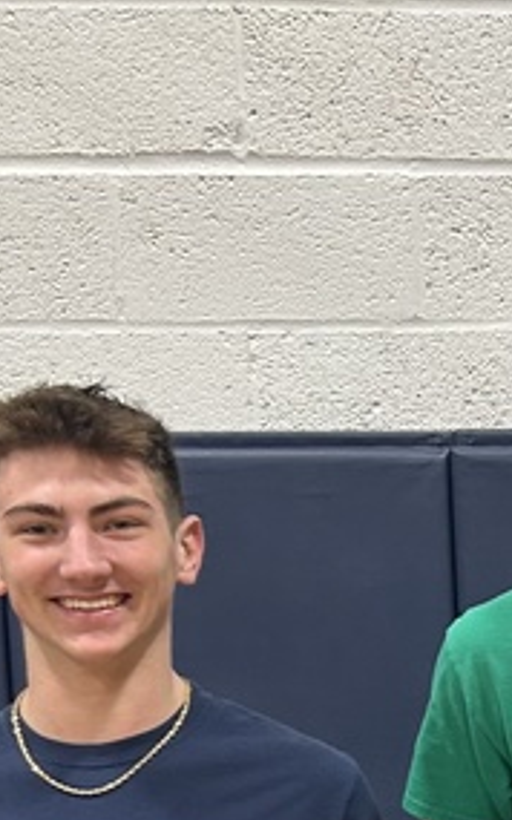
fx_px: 2211
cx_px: 1030
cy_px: 938
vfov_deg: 19.9
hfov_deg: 11.8
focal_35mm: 99
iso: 100
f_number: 1.5
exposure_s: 1/60
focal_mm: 5.7
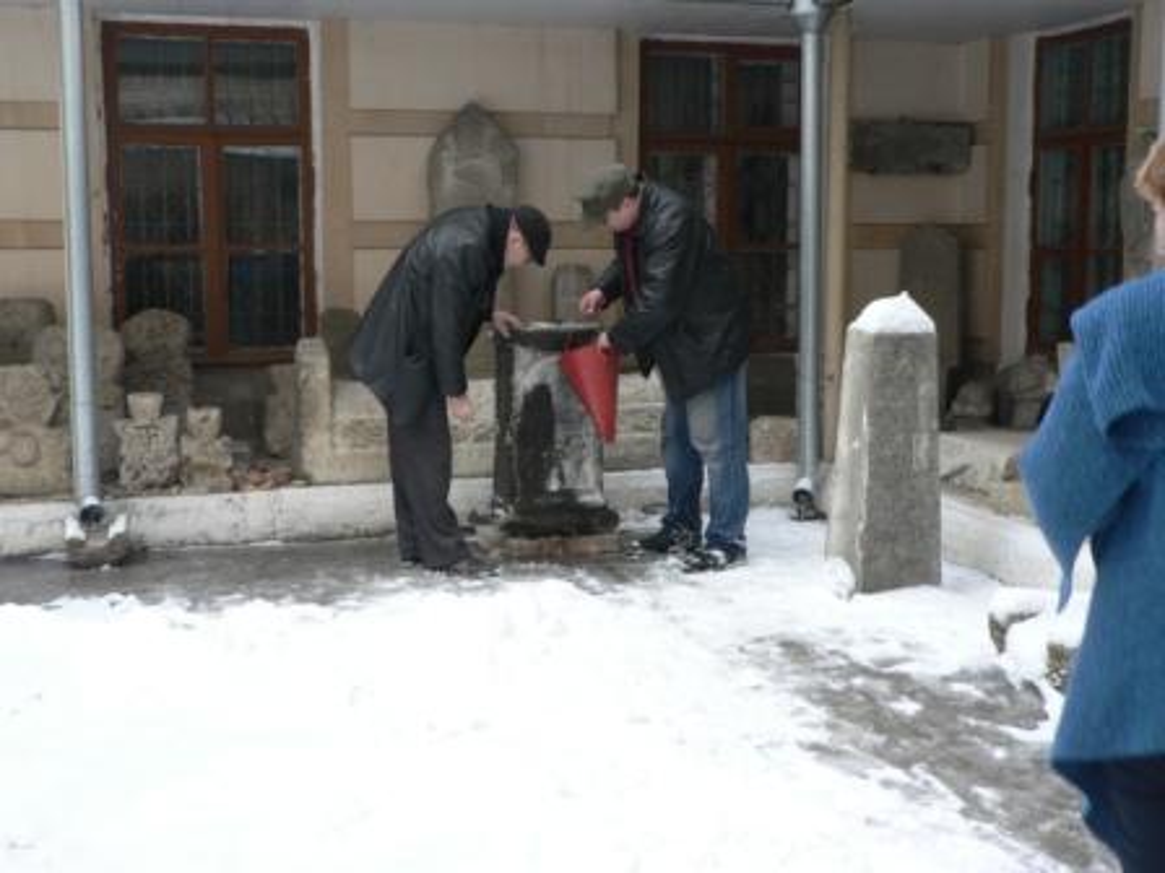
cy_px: 436
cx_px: 582
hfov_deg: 39.7
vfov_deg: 30.3
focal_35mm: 48
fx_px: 1615
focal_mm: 8
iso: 80
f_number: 2.8
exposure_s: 1/30
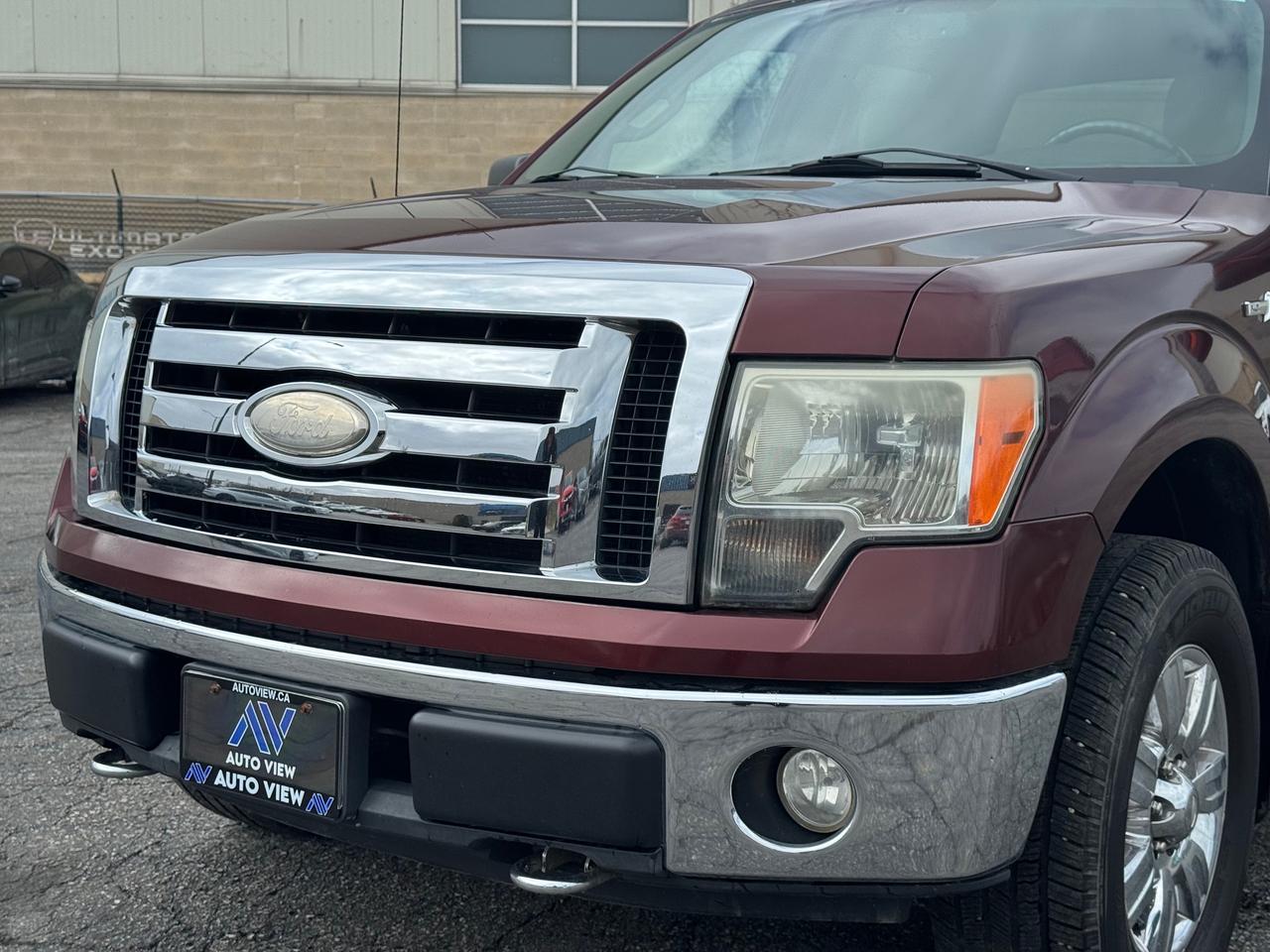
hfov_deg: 39.7
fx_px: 1761
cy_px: 476
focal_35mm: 48
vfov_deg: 30.3
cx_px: 635
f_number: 1.78
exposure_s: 1/3610
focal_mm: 6.76
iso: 64
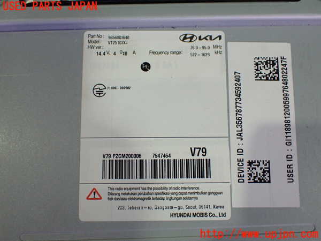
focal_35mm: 36
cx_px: 160
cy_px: 120
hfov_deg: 51.4
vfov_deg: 39.7
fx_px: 334
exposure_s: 1/100
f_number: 2.5
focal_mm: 6.37
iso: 800
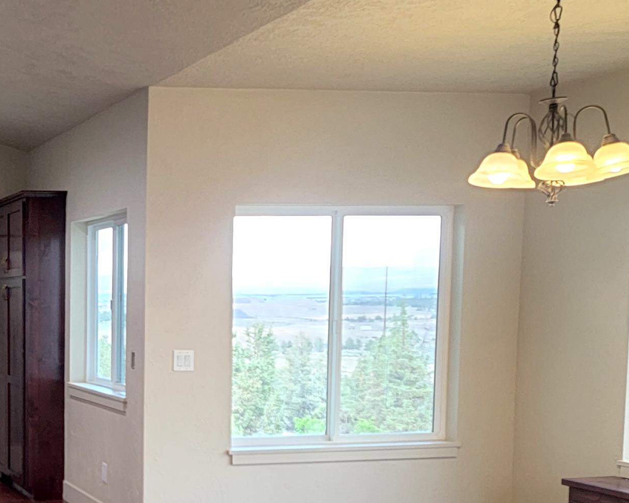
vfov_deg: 26.2
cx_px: -14
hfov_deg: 30.5
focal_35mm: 57
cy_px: 401
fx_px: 1061
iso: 160
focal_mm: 6.7
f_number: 1.8
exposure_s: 1/119
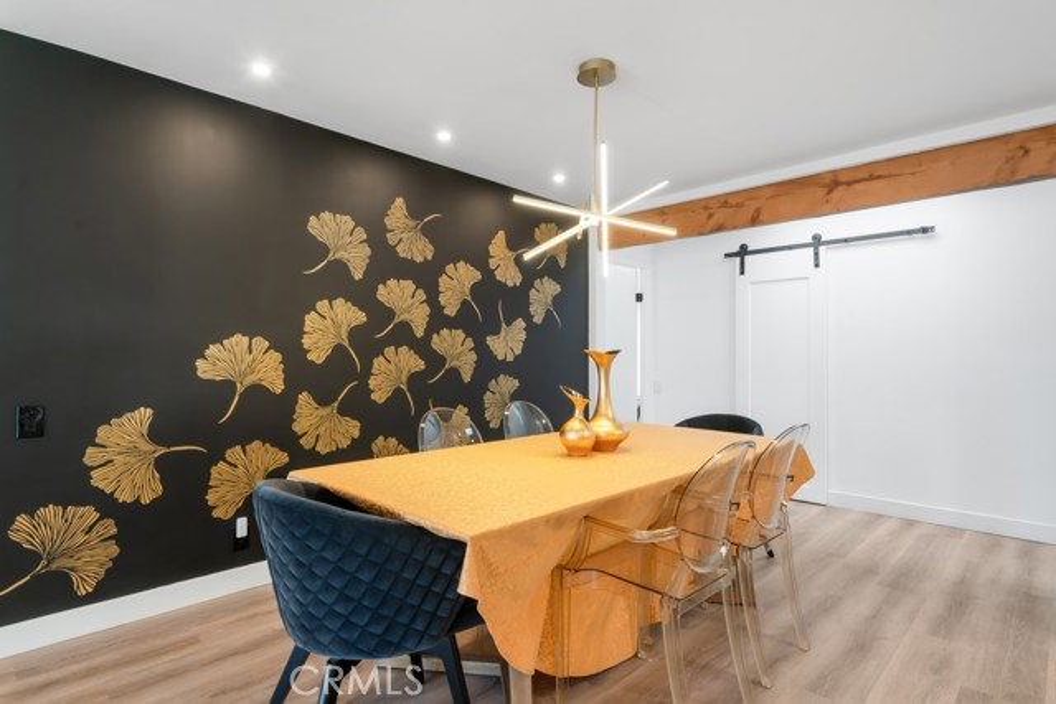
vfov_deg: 64.6
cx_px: 528
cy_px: 352
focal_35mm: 19
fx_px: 557
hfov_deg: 86.9
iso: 64
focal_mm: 19
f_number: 8
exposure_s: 1/8
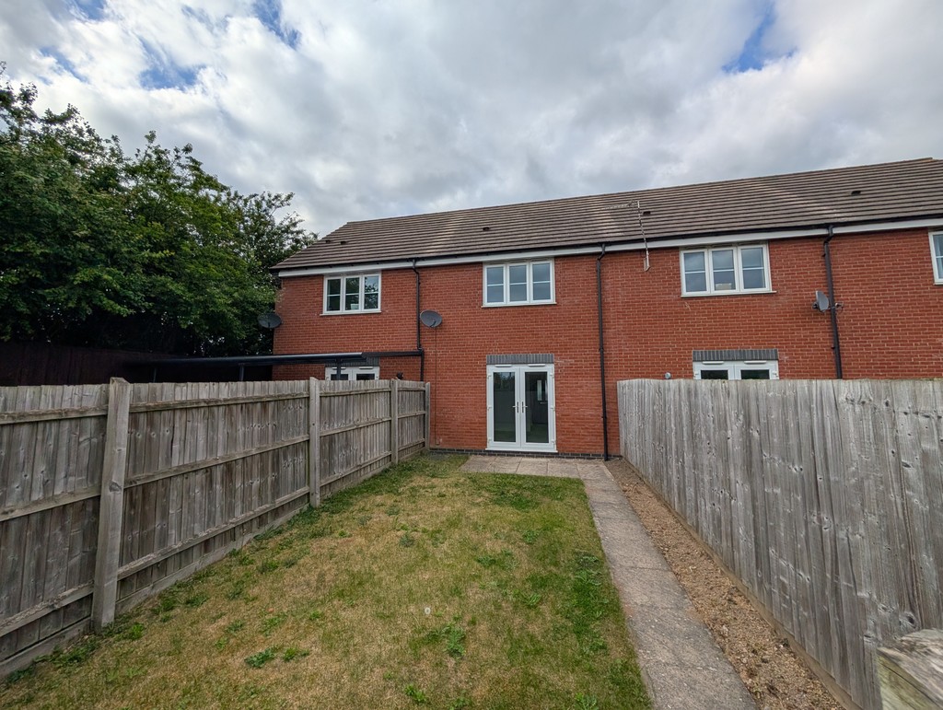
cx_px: 472
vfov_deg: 94.6
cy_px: 355
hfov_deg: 110.5
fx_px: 327
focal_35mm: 12
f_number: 1.7
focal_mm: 2.02
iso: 55
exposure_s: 1/3257
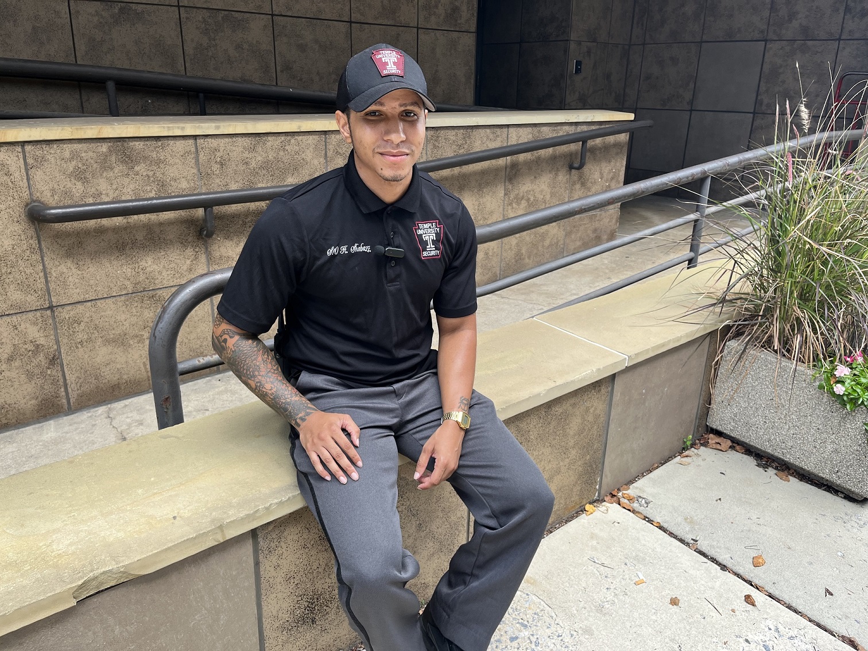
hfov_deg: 67.3
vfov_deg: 53.1
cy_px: 326
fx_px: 652
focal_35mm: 26
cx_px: 434
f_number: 1.6
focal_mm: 5.1
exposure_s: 1/390
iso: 50
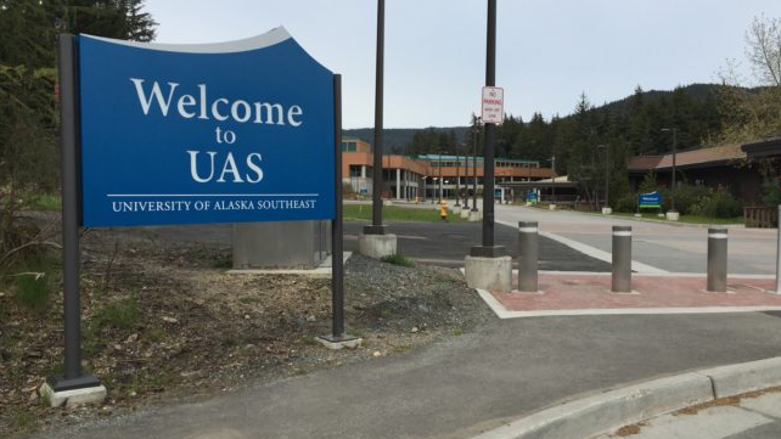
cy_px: 216
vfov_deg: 36.7
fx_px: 663
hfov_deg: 61.0
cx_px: 392
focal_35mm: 32
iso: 32
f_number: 2.2
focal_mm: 4.15
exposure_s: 1/2825
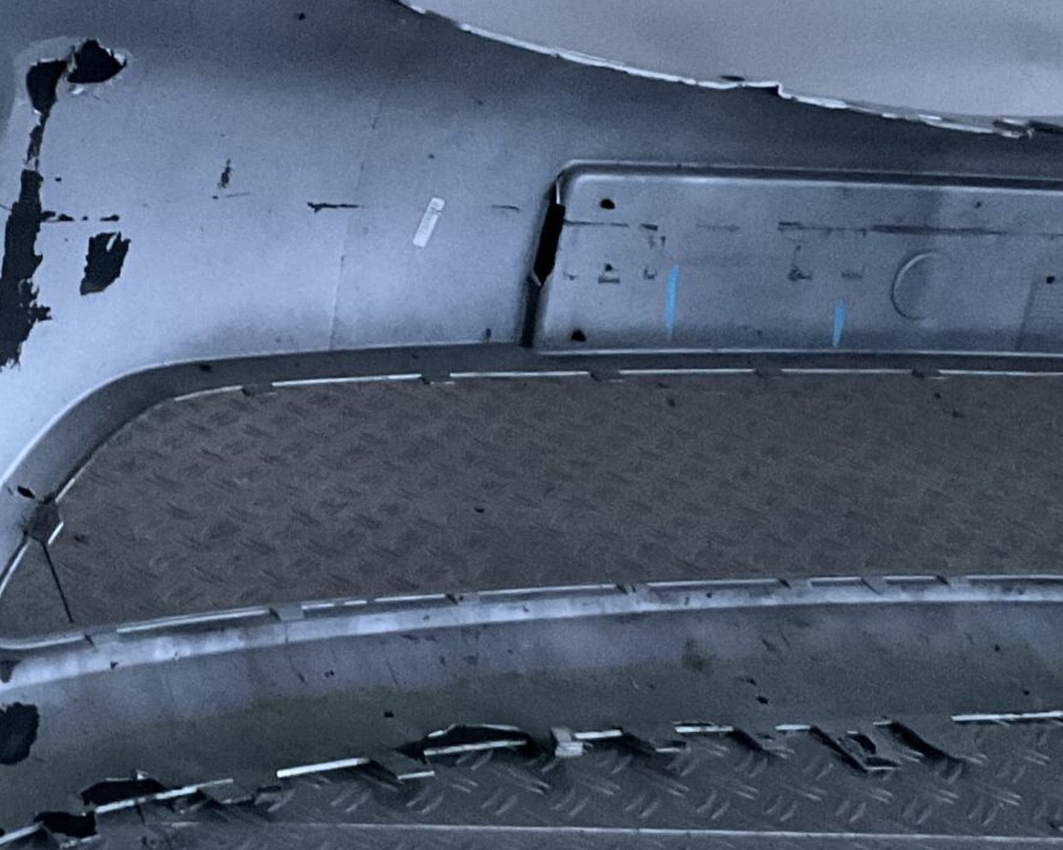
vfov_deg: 18.5
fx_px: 2611
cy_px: 347
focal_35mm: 83
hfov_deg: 22.8
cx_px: 248
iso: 500
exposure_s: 1/25
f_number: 1.8
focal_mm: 3
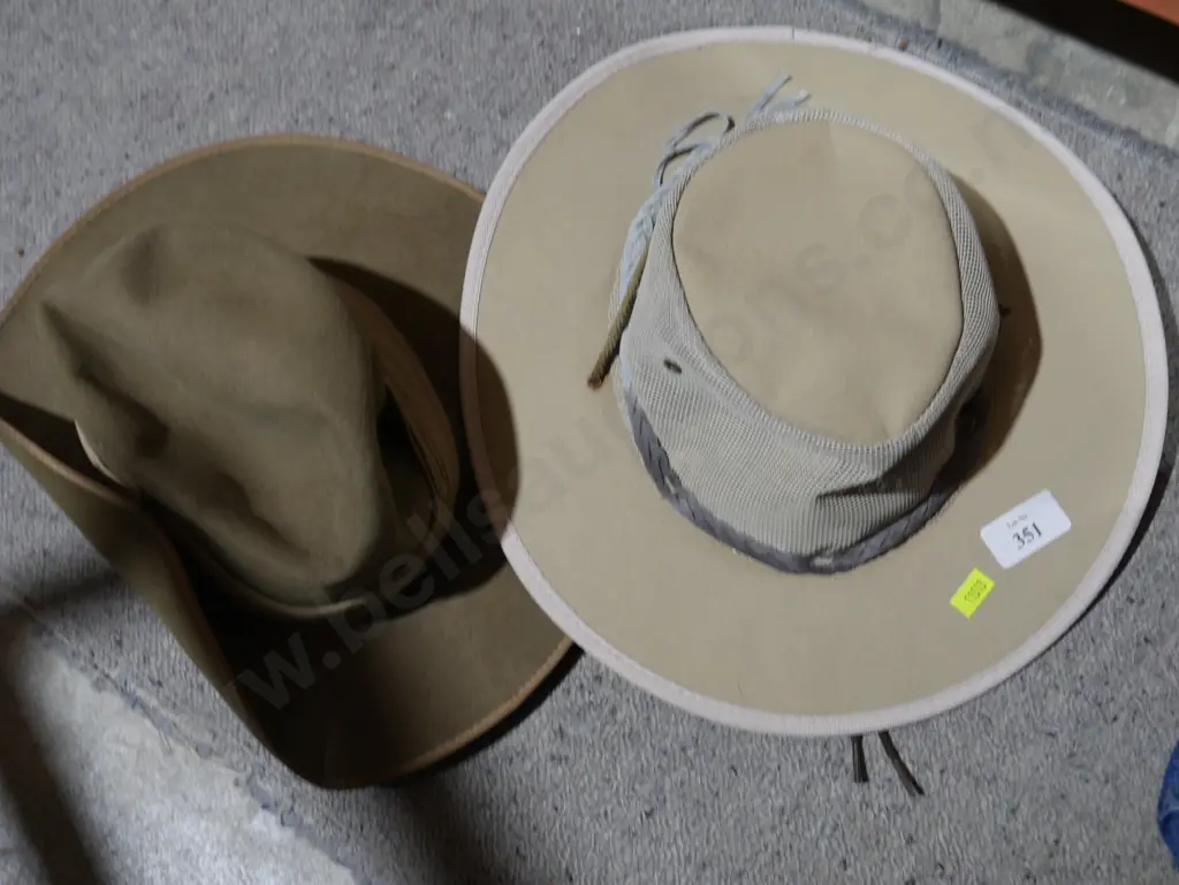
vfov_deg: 36.0
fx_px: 1363
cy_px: 442
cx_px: 590
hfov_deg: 46.8
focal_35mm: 40
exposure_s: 1/60
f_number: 4.4
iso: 500
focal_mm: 20
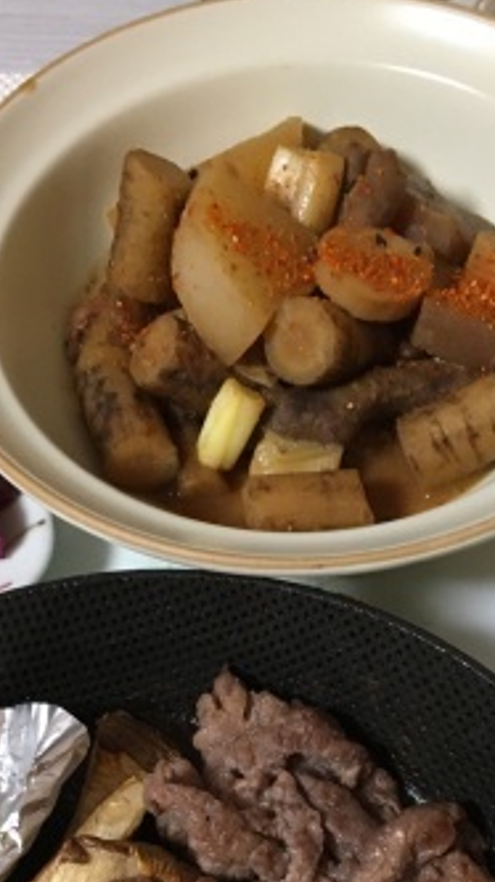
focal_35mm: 57
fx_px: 1332
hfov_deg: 21.1
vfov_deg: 35.0
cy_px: 758
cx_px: 259
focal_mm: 4.15
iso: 200
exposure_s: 1/24
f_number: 2.2
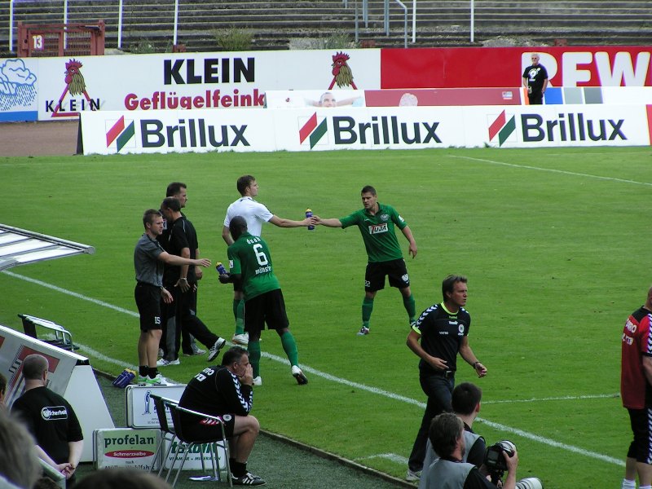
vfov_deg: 5.3
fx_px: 5330
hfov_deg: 7.0
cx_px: 326
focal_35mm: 283
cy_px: 244
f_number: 4.5
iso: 50
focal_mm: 43.3
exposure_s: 1/400
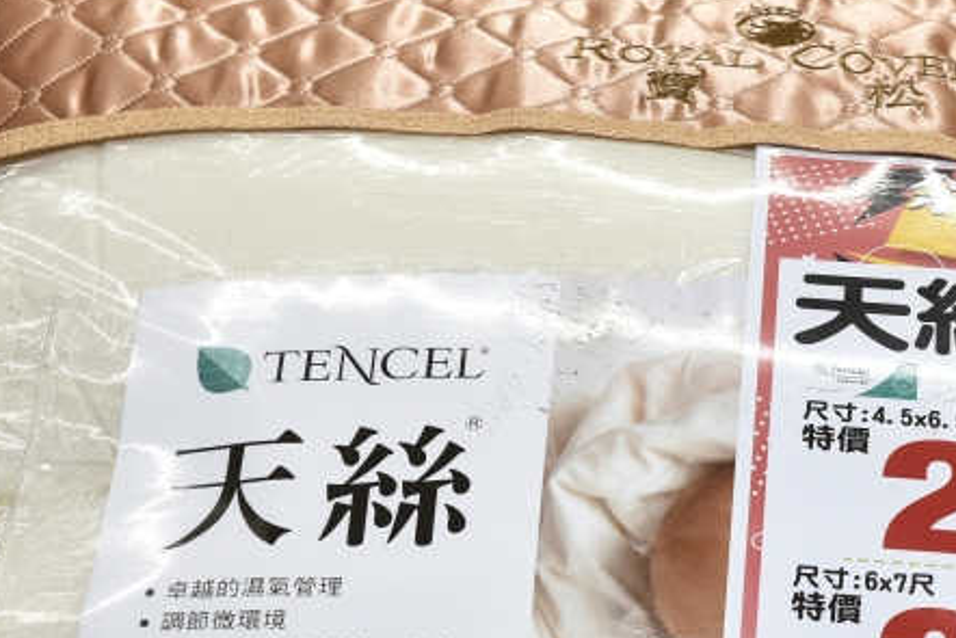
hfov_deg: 16.9
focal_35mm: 120
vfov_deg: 11.3
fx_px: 3188
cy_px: 594
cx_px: 768
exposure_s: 1/100
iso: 320
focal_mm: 48
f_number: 8
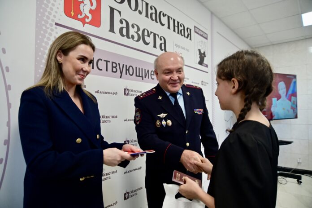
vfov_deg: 53.1
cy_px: 104
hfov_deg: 73.8
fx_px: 208
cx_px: 156
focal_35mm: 24
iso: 1250
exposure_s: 1/250
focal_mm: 24
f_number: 3.5
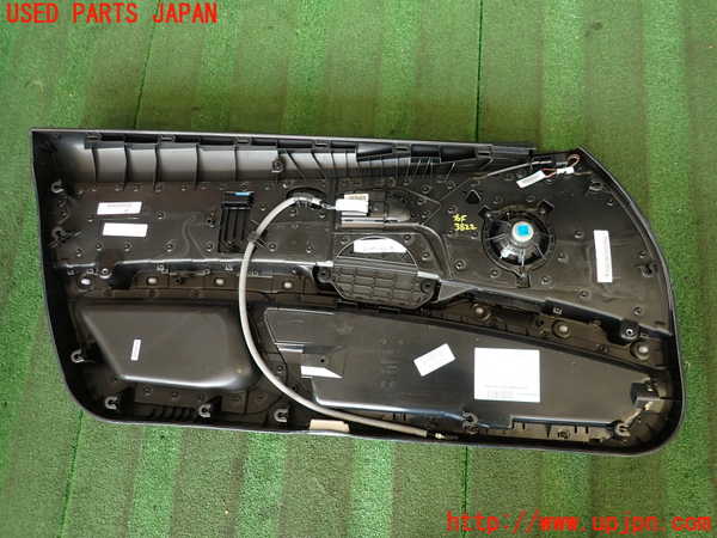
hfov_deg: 69.4
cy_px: 269
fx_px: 518
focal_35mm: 25
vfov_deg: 54.9
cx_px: 358
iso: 200
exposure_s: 1/60
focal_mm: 4.5
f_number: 2
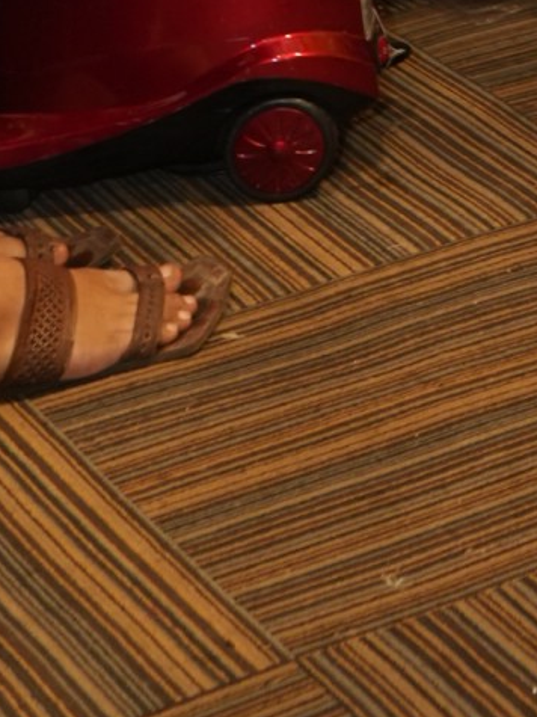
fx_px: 3497
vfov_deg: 10.1
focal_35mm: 169
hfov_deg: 7.9
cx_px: 1418
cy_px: -1029
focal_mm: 29
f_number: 4
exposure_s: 1/160
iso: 800
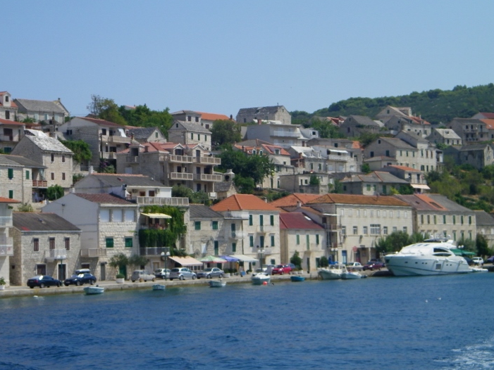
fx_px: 1385
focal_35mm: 97
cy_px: 179
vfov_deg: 15.2
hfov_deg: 20.2
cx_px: 213
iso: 80
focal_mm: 15.1
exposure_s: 1/250
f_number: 9
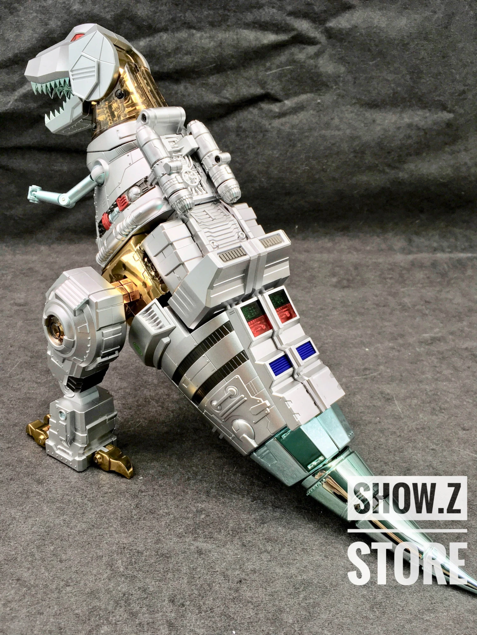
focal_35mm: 29
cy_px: 318
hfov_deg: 48.2
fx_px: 533
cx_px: 238
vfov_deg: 61.7
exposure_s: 1/100
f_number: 2.2
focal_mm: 4.15
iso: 25
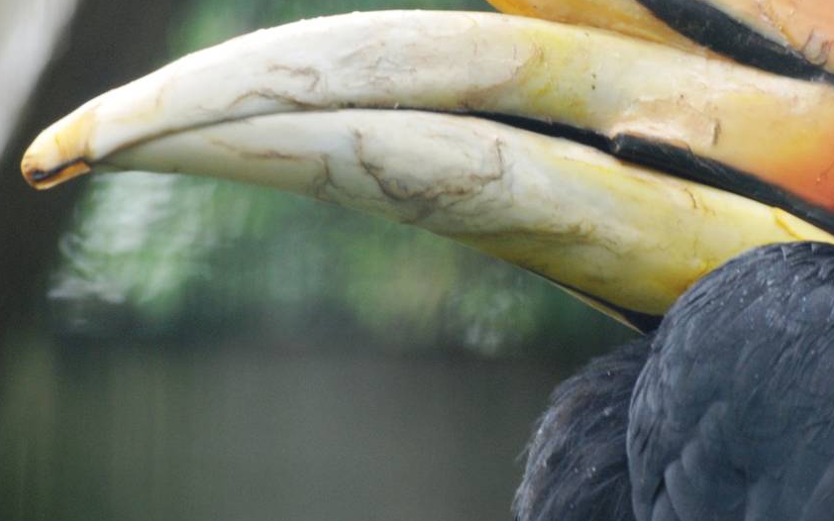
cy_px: 129
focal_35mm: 640
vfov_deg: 2.1
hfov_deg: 3.3
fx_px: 14545
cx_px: 655
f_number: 5.3
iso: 400
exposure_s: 1/50
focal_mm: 220
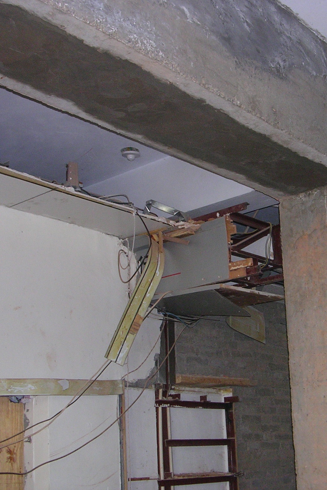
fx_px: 722
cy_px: 245
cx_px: 261
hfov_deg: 25.1
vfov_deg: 37.5
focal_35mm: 53
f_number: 2.8
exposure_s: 1/60.1
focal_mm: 5.8
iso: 97
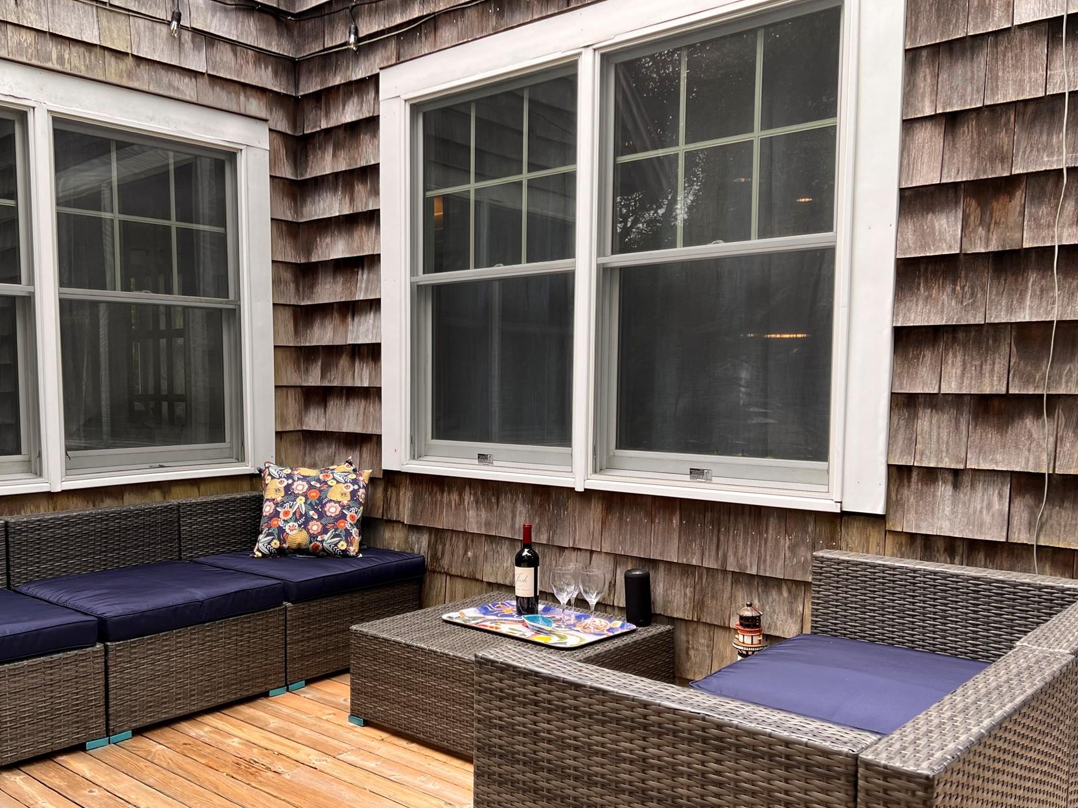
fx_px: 997
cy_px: 464
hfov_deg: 56.2
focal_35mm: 32
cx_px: 415
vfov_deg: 44.0
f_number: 1.5
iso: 50
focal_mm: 5.7
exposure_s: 1/359
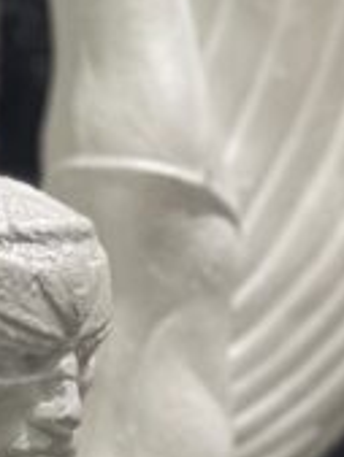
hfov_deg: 3.8
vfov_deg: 5.1
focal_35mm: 387
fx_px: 5121
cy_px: -3
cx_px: -382
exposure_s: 1/100
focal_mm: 7.5
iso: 160
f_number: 2.2
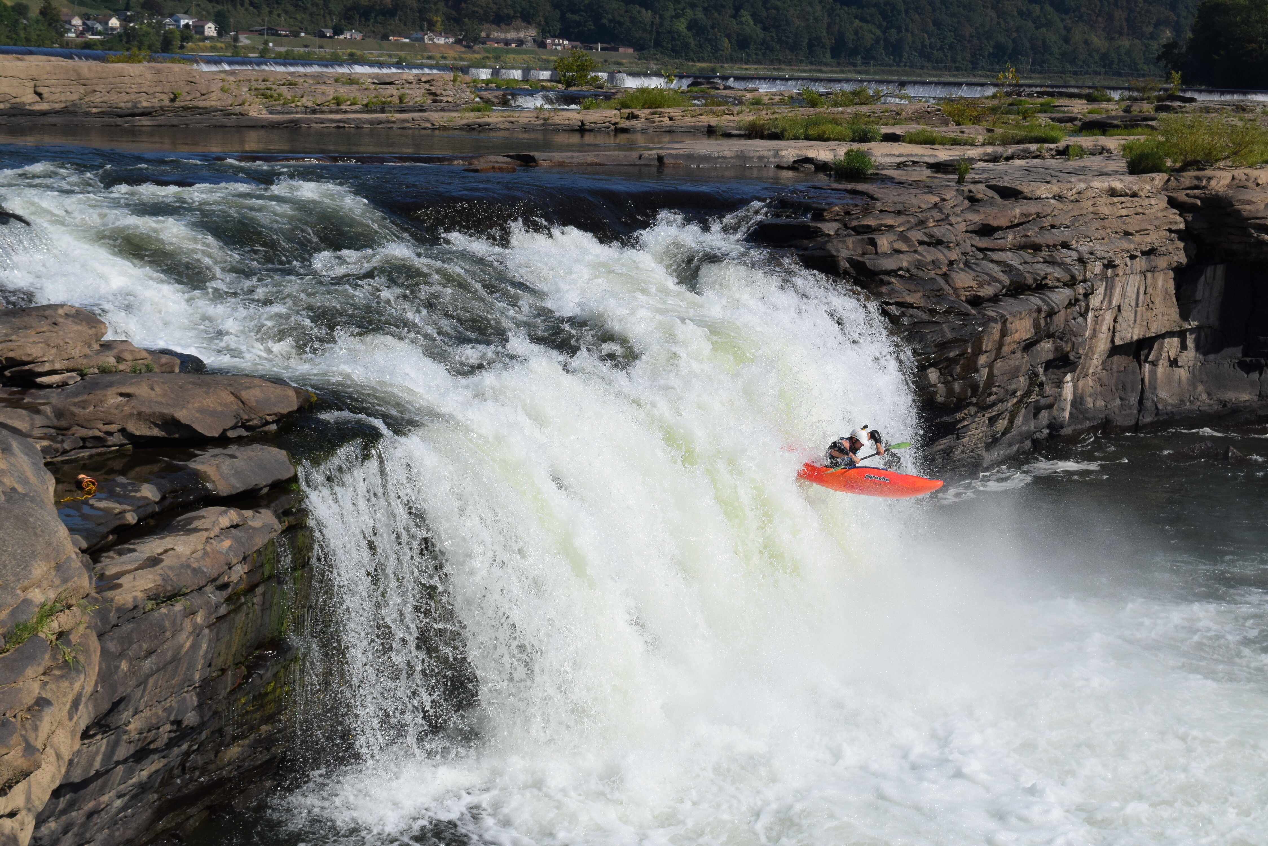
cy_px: 423
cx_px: 634
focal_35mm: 60
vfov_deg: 22.6
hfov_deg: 33.4
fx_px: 2114
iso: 500
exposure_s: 1/1000
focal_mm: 40
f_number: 16
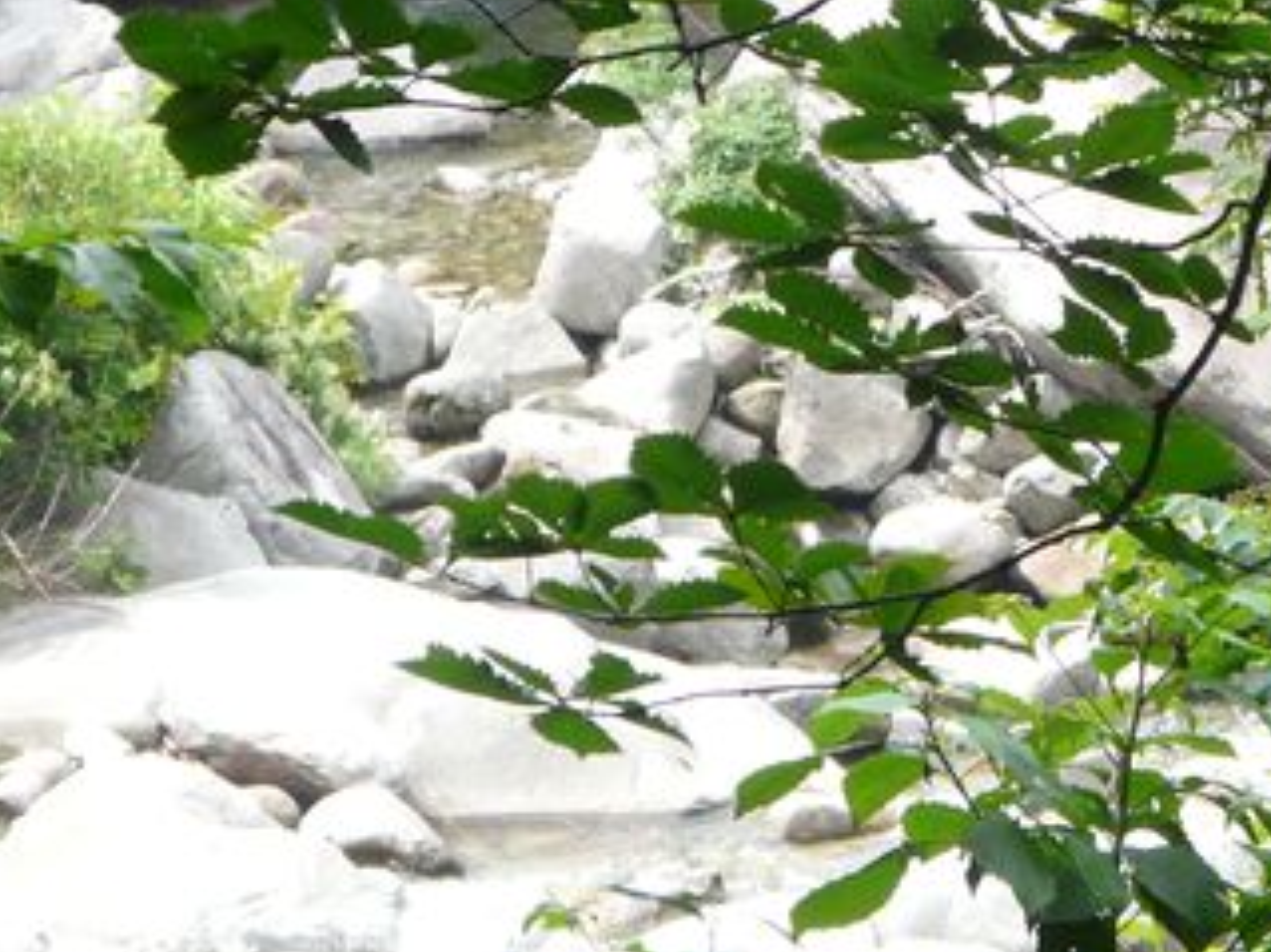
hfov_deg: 4.2
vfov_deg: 3.1
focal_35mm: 476
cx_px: 1012
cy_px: -147
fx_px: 17471
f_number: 4
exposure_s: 1/250
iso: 160
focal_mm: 31.3
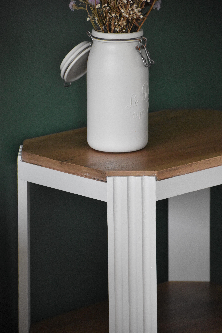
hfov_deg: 7.0
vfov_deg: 10.5
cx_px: 111
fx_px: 1804
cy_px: 166
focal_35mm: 195
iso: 2200
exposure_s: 1/200
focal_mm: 130
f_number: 4.8
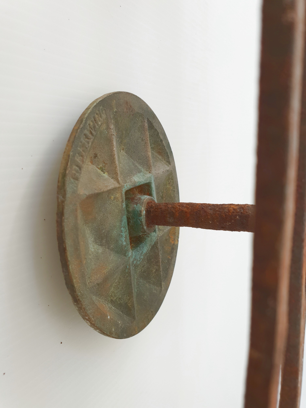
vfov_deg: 67.3
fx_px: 306
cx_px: 153
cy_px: 204
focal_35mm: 26
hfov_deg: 53.1
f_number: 2.4
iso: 64
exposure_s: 1/100
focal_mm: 4.3
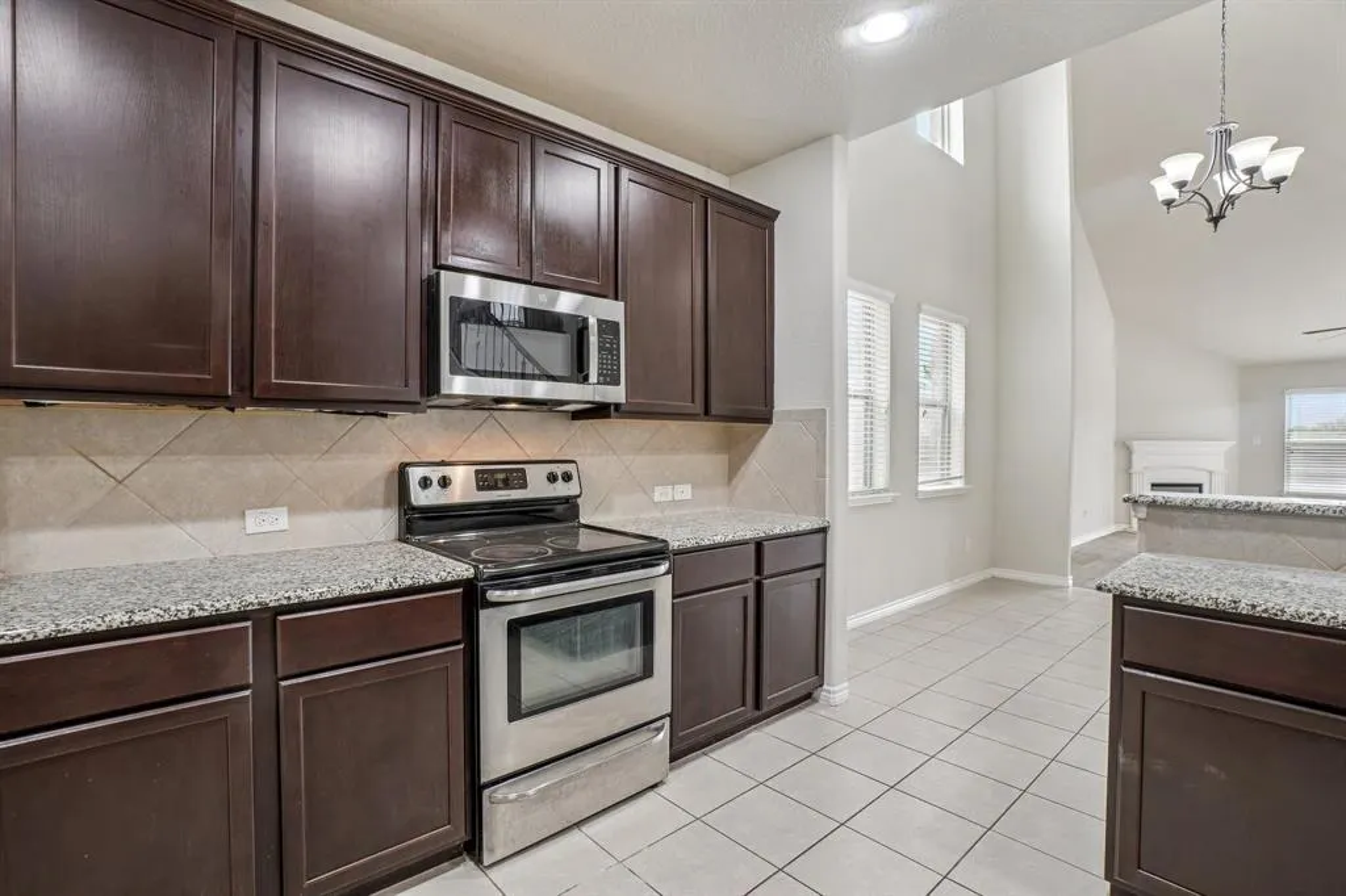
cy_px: 448
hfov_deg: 100.4
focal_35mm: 15
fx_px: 561
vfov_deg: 77.3
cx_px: 673
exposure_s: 1/8
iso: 400
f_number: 8
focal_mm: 10
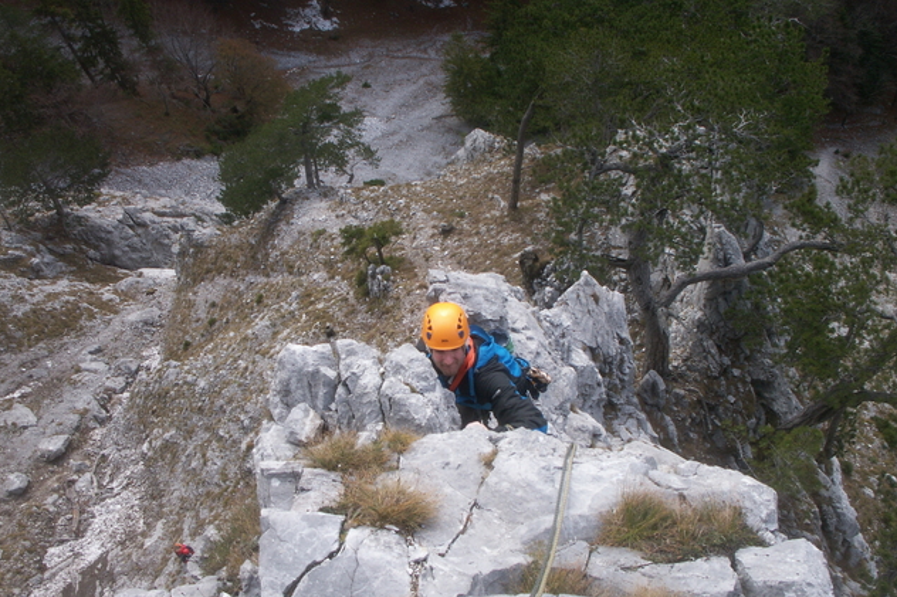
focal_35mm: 39
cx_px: 447
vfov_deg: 34.2
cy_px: 311
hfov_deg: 49.6
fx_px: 971
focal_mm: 7.7
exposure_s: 1/60
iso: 50
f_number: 7.1
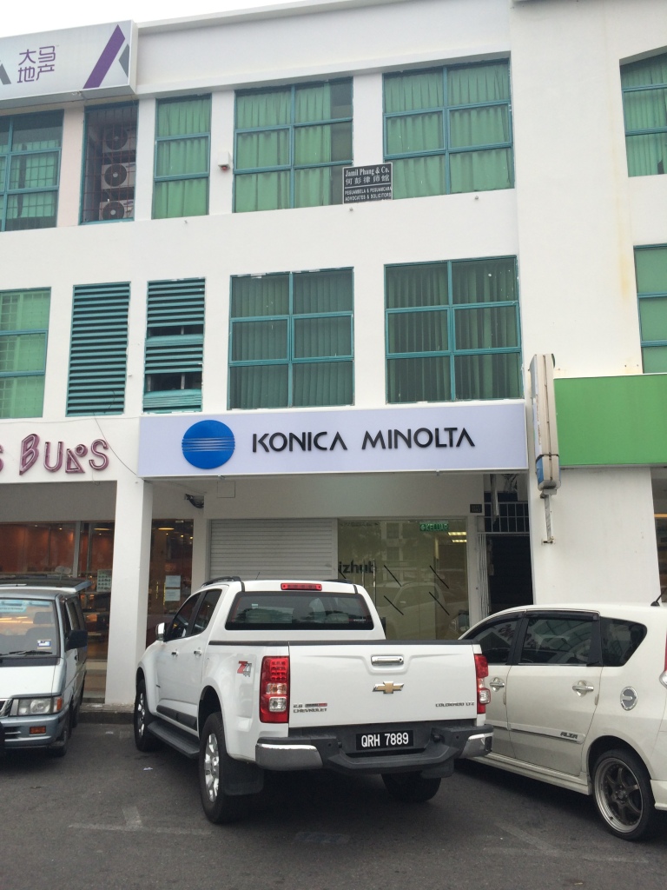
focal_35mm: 29
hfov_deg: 48.2
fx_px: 745
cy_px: 445
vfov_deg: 61.7
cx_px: 334
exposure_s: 1/186
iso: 32
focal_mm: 4.15
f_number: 2.2
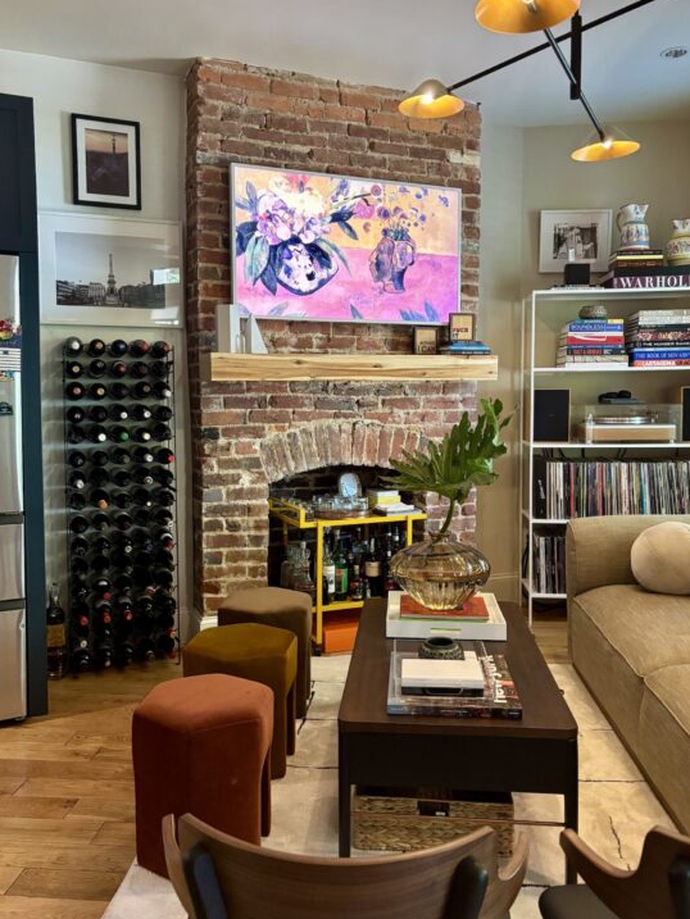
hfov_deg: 48.2
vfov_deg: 61.6
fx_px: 771
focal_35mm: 29
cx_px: 324
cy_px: 433
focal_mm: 5.96
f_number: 1.6
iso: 500
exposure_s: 1/40
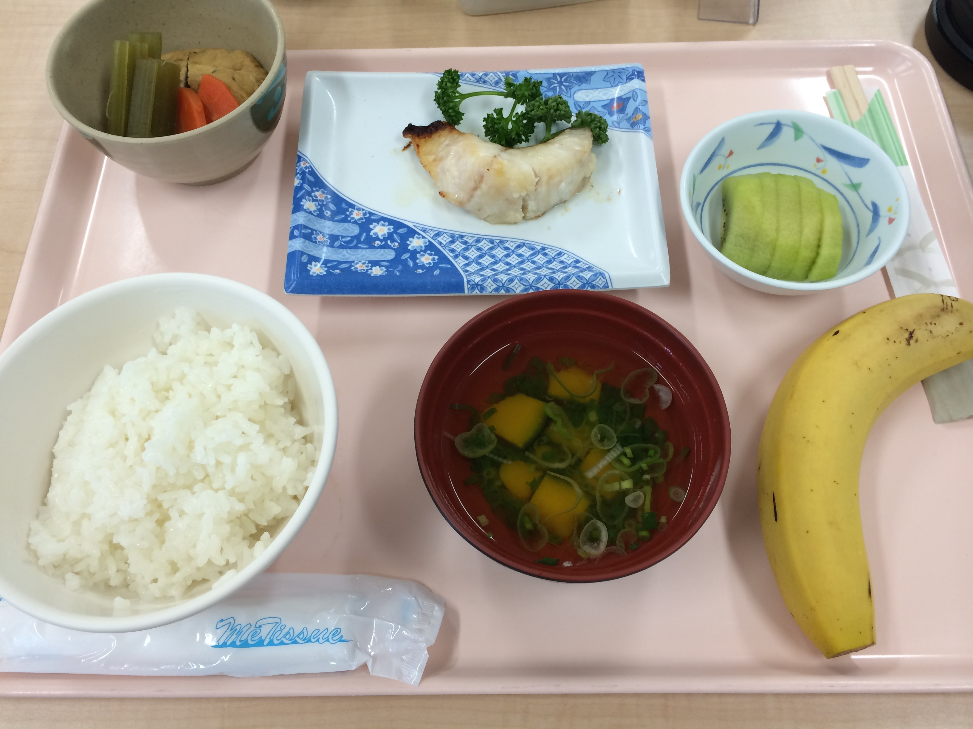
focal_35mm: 30
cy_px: 364
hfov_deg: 60.0
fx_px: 843
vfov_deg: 46.8
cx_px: 486
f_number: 2.2
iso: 40
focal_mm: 4.12
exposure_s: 1/40
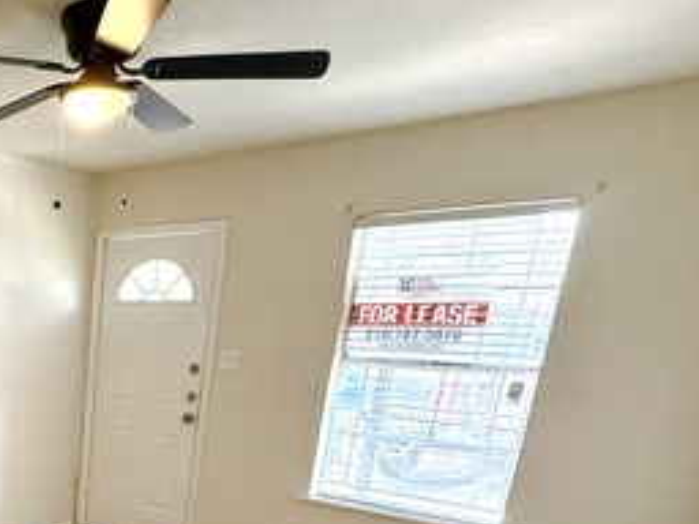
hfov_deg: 42.1
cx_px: -63
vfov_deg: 36.6
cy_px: 521
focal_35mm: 35
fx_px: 707
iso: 400
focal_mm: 2.22
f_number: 2.2
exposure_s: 1/120
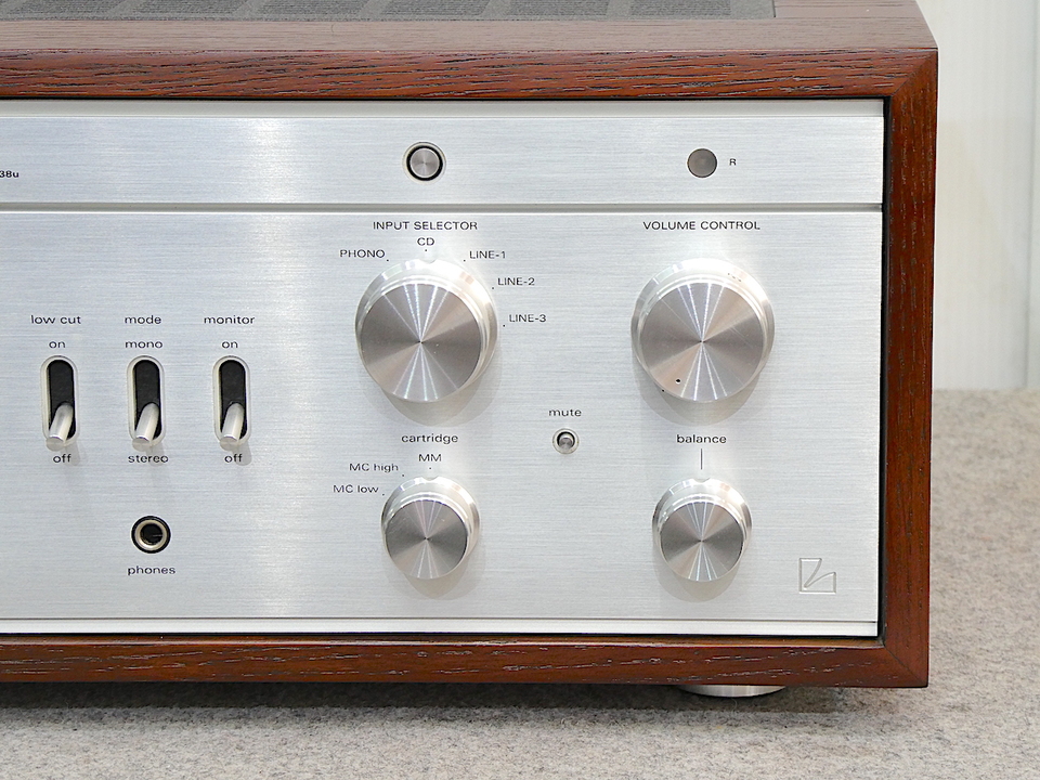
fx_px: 3185
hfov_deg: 18.5
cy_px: 390
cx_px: 520
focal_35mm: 106
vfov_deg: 14.0
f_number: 5.1
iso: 200
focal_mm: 19
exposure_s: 1/20
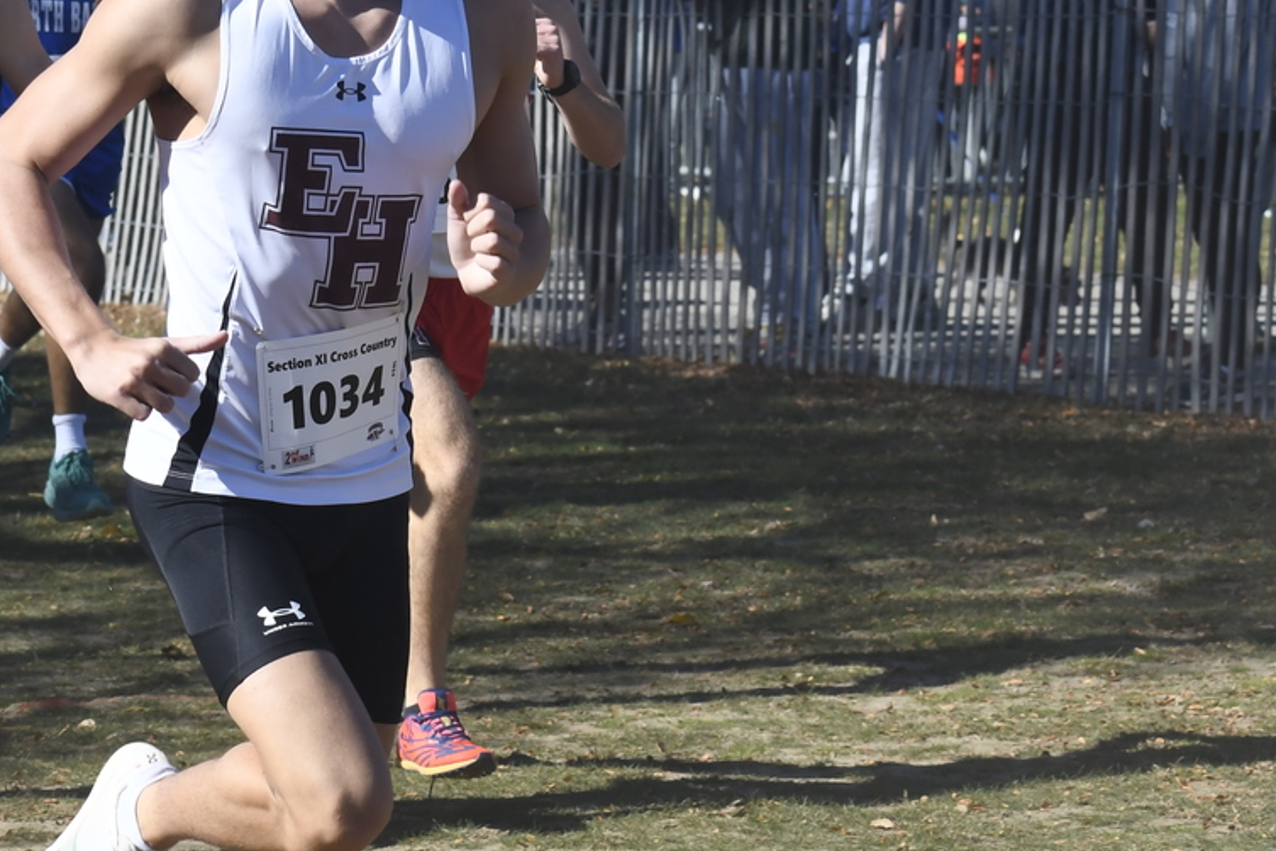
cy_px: 459
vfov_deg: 6.2
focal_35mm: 223
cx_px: 571
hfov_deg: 9.2
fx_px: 7903
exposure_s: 1/1000
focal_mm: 75
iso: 400
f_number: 8
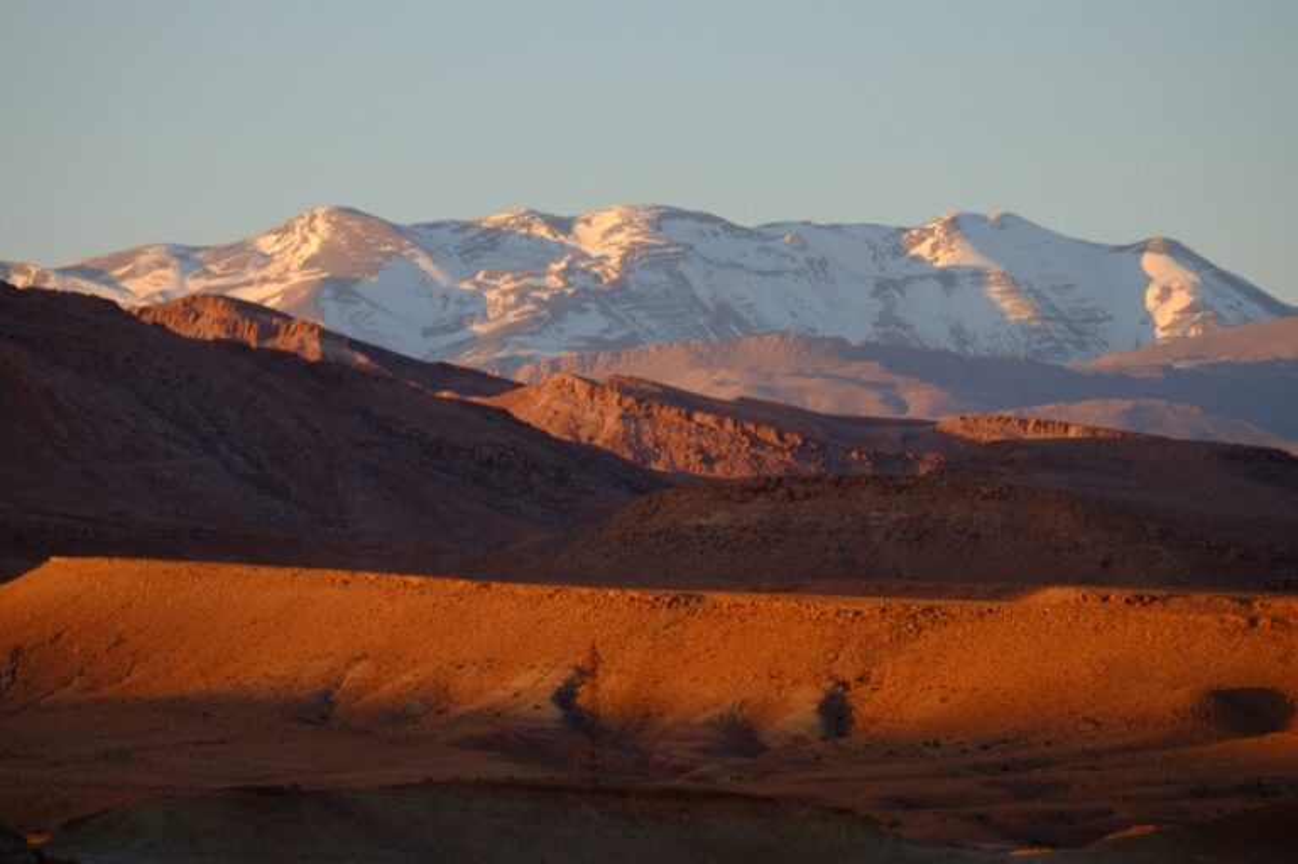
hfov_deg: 6.9
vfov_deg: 4.6
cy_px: 432
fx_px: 10809
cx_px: 649
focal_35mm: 300
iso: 200
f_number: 4.8
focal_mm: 200
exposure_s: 1/180
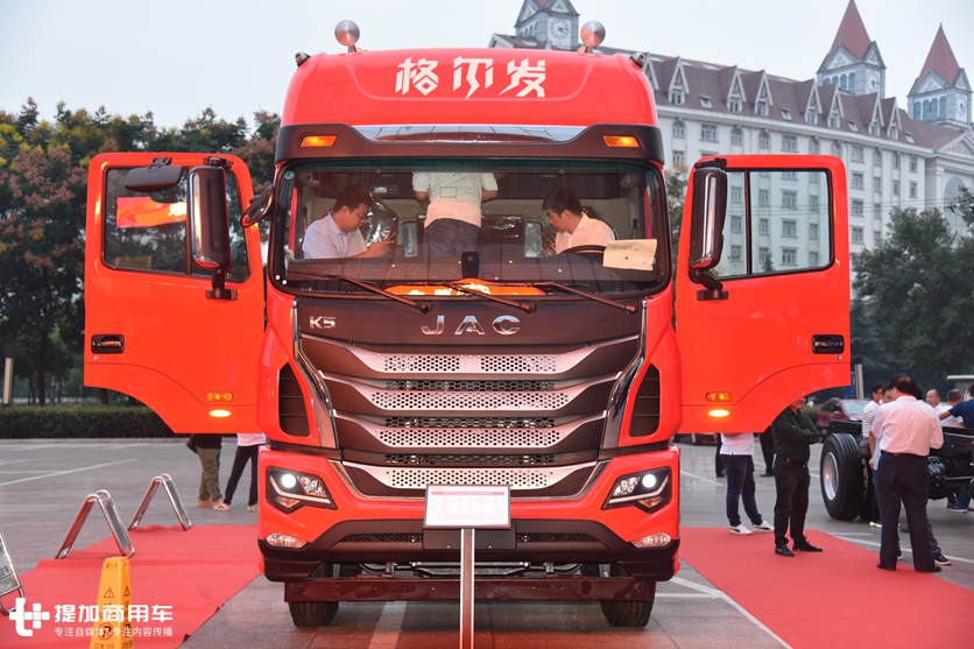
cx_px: 487
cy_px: 324
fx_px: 1244
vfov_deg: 29.2
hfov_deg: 42.8
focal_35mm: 46
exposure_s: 1/60
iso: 1400
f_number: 4
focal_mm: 46
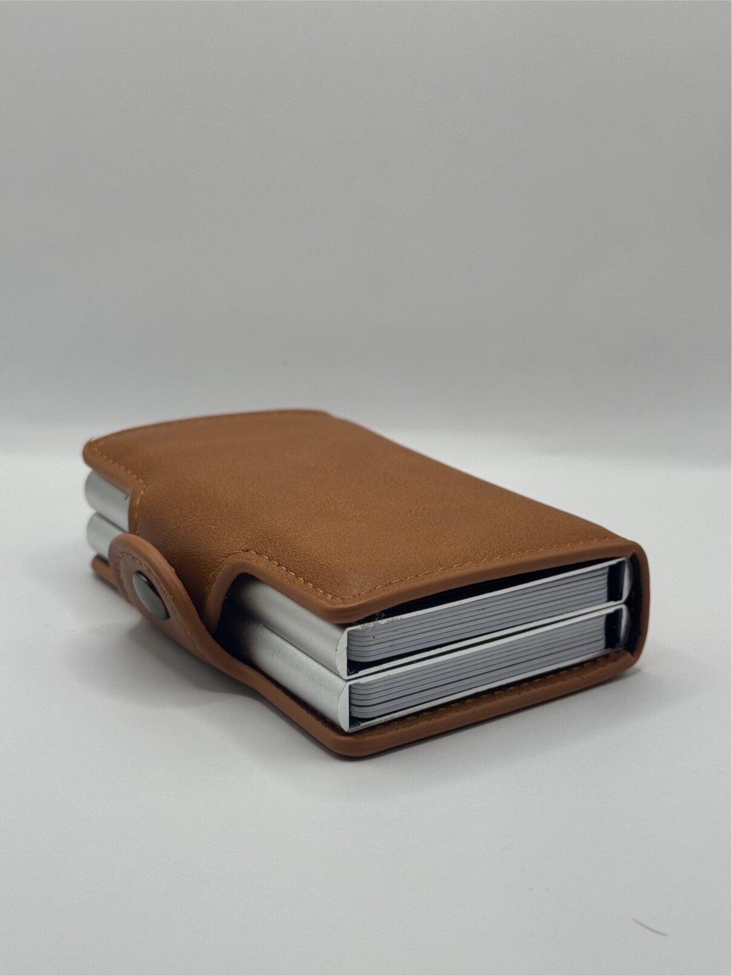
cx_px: 366
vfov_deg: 39.7
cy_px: 488
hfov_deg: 30.3
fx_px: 1353
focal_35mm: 48
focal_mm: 6.76
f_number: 1.78
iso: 64
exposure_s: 1/980
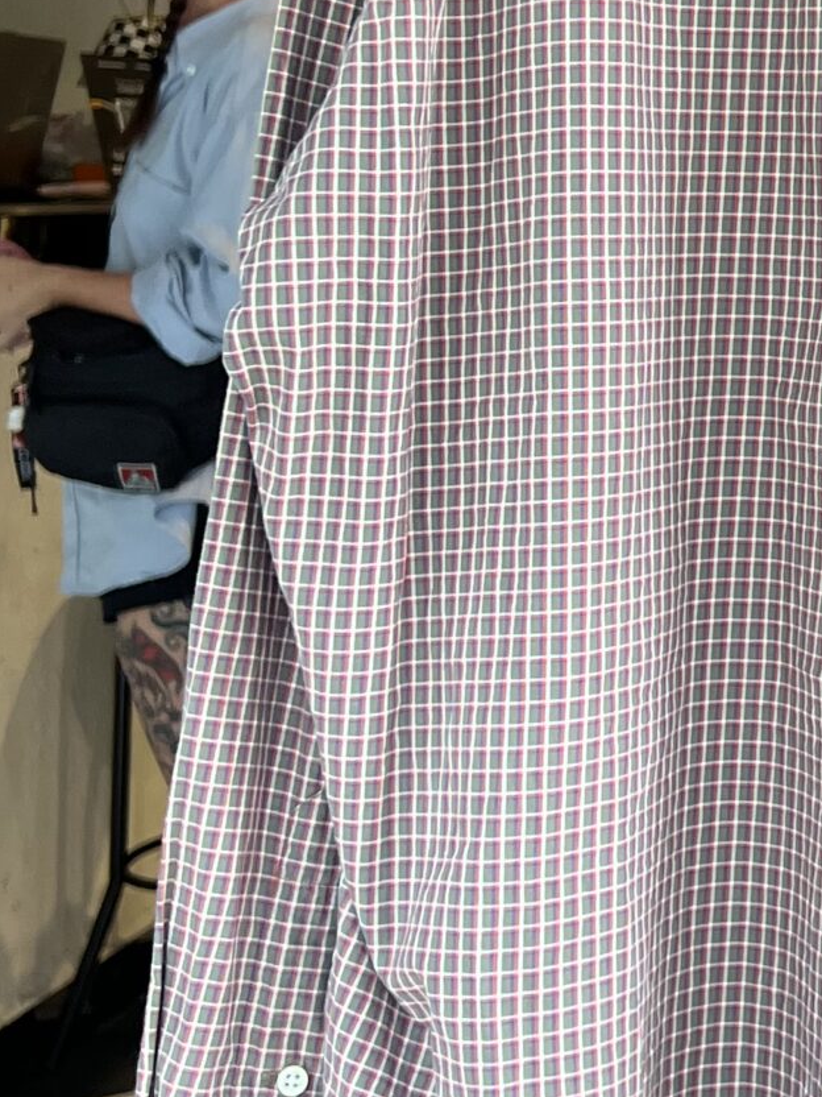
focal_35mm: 80
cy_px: 278
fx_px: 2533
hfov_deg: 17.1
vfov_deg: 24.2
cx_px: 1136
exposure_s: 1/101
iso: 125
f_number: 1.5
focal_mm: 5.7
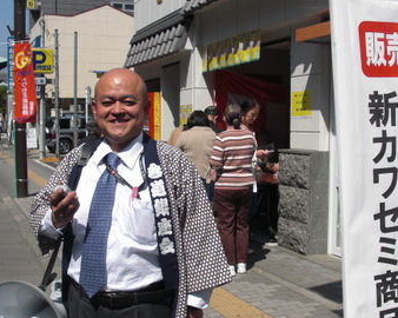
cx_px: 206
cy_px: 191
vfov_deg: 29.0
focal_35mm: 52
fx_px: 612
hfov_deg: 36.0
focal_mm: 6.3
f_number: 7.9
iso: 50
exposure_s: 1/200
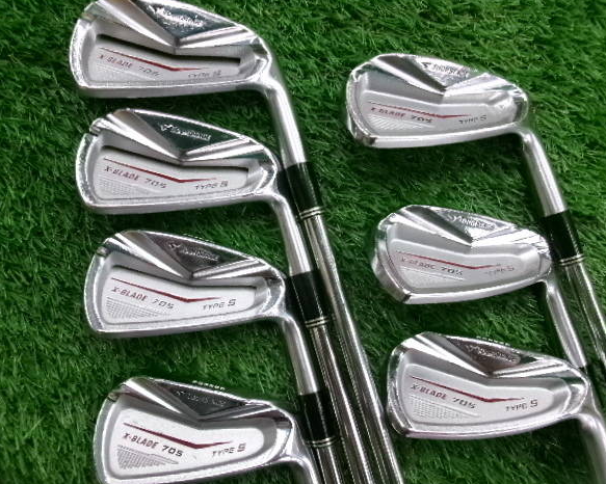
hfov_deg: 58.8
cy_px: 238
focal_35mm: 30
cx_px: 296
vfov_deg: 48.5
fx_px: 538
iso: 800
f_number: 3.9
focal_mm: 5.1
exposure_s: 1/70
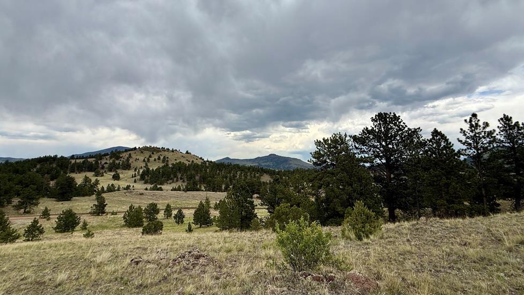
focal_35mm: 16
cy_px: 129
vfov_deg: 66.8
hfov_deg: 99.4
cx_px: 266
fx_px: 222
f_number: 2.2
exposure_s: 1/1795
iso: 50
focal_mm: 2.22
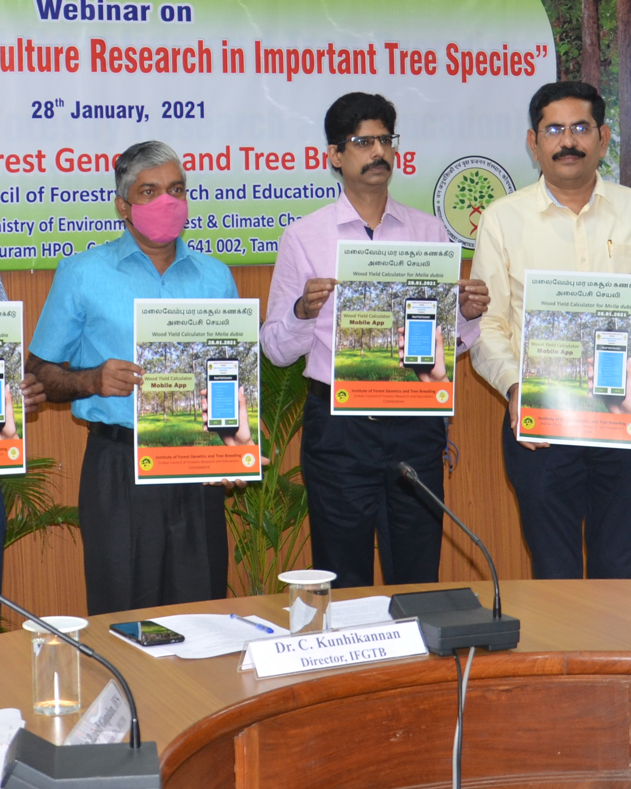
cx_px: 210
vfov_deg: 23.2
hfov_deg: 18.8
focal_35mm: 81
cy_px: 172
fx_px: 1898
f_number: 4
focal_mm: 21
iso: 400
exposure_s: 1/60
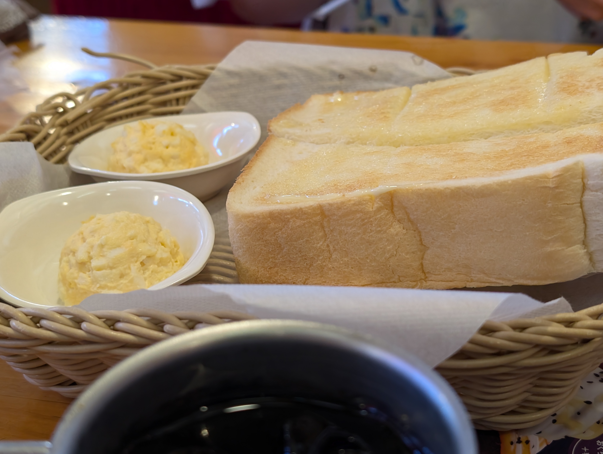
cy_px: 227
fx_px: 855
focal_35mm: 49
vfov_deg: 29.7
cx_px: 302
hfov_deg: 38.9
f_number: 1.68
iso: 169
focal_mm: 6.9
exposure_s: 1/57.7
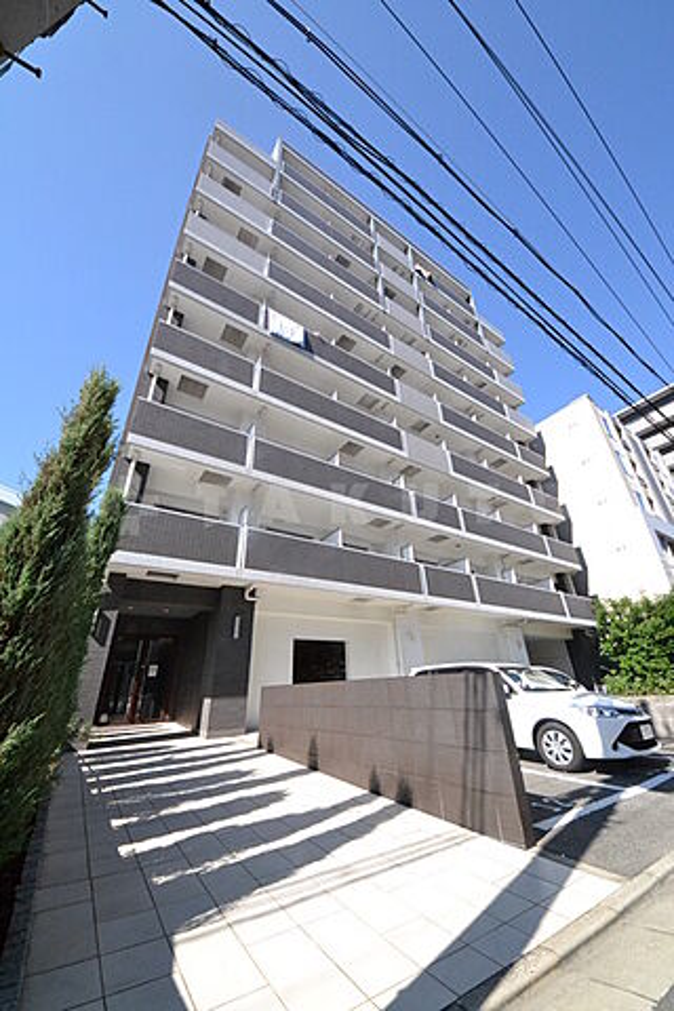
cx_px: 337
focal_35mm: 12
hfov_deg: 90.0
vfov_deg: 112.6
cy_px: 506
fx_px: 337
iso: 3200
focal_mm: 8
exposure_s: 1/800
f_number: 14
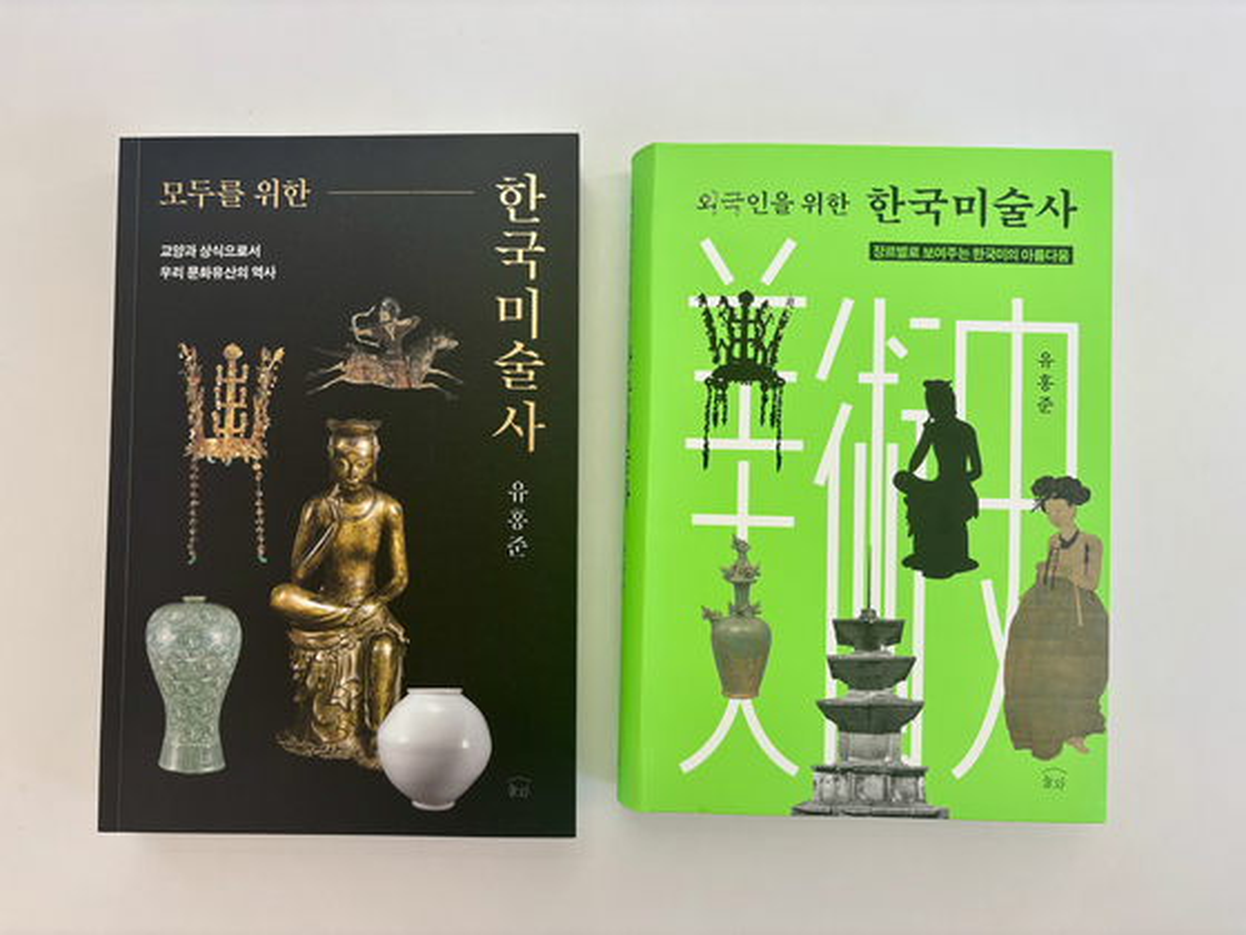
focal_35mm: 26
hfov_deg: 67.3
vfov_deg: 53.1
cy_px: 468
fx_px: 936
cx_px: 623
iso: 40
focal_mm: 5.96
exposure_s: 1/141
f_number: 1.6
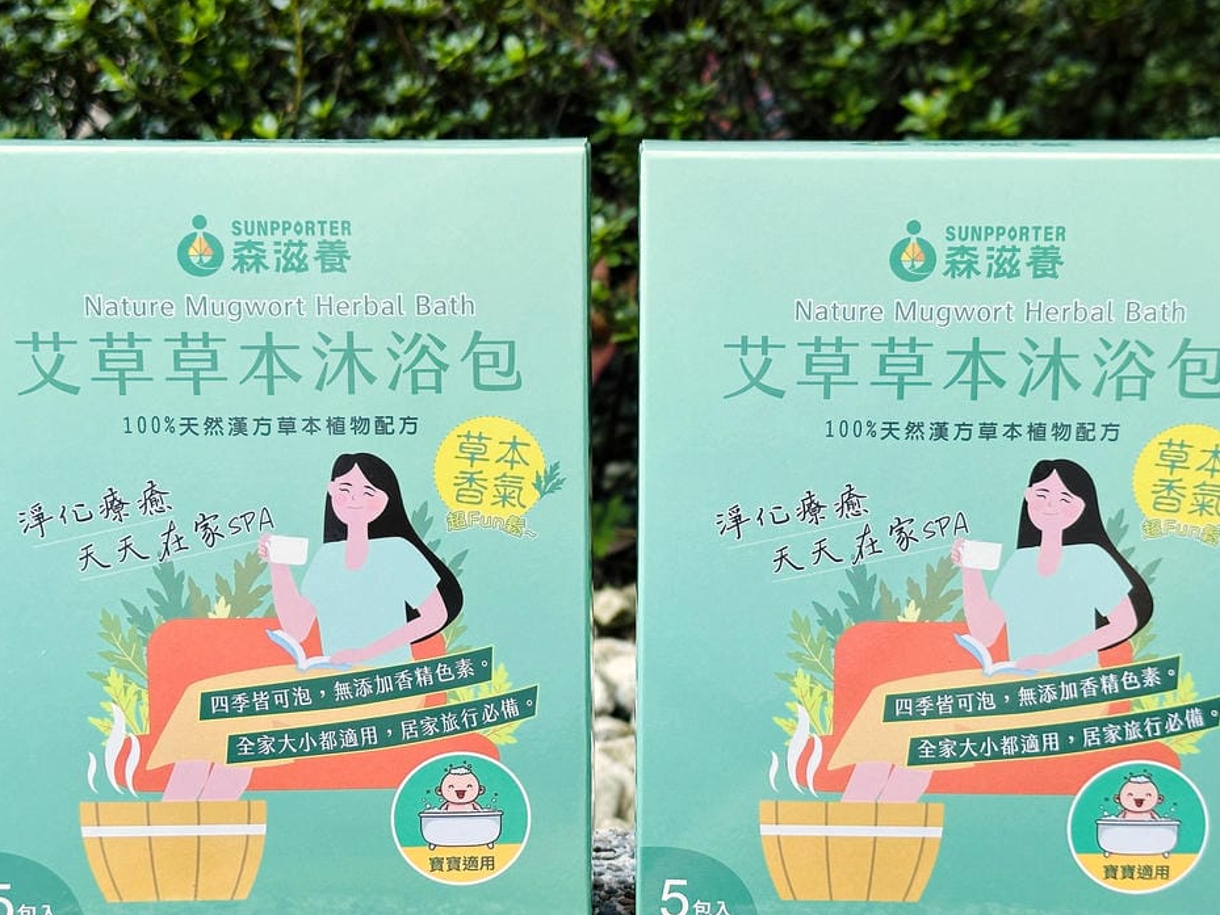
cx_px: 625
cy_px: 461
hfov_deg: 31.2
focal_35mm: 62
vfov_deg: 23.7
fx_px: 2185
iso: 80
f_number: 1.78
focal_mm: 6.86
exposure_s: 1/107
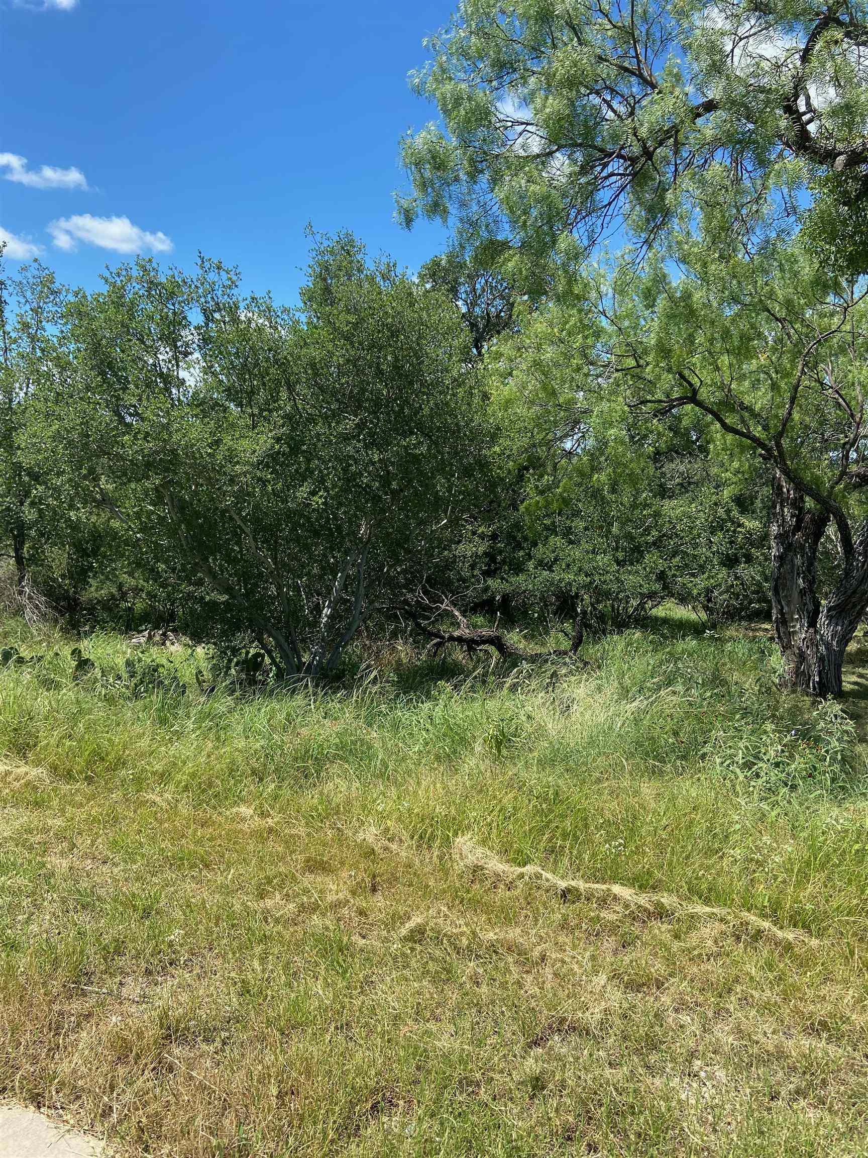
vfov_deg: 67.3
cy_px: 579
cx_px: 434
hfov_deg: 53.1
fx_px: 869
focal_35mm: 26
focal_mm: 4.25
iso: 32
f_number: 1.8
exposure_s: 1/1838
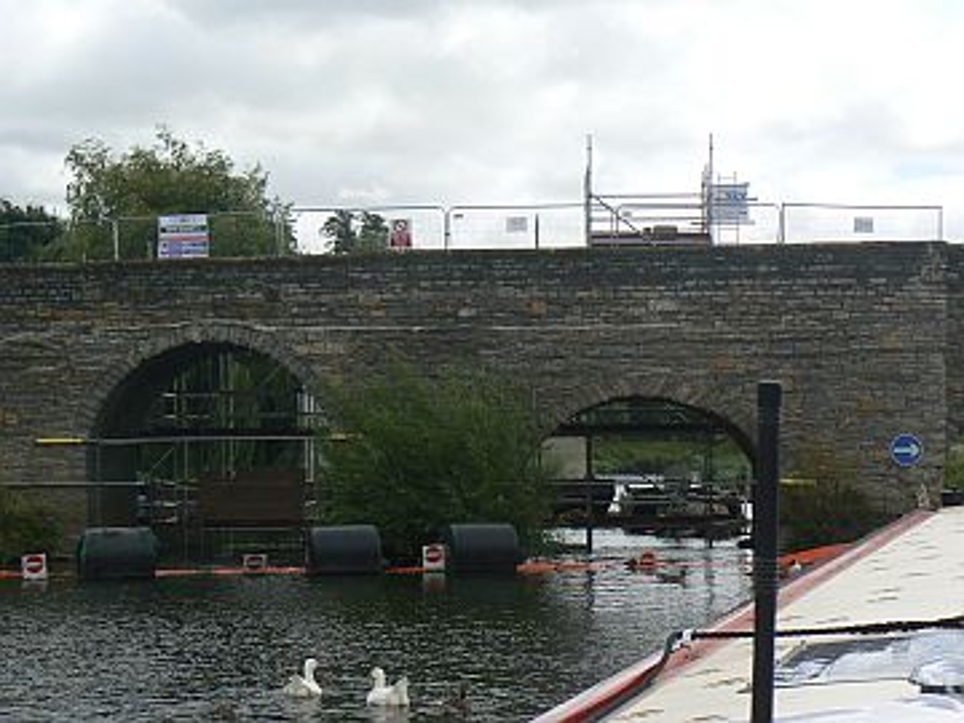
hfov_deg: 22.8
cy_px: 362
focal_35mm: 86
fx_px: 2395
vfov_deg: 17.2
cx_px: 482
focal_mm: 14.3
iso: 80
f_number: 5.6
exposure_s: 1/500
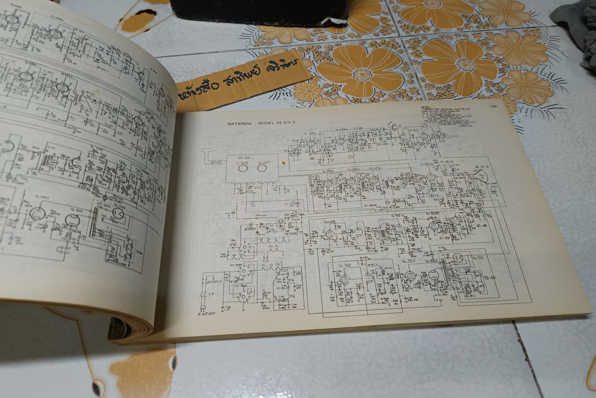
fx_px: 414
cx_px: 298
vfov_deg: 51.3
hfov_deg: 71.5
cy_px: 206
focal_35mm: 25
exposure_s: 1/50
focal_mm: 5.31
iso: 1095
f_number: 1.7
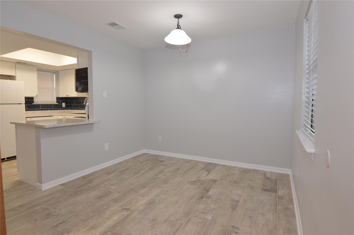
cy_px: 118
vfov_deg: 63.1
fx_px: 192
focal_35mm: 20
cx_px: 177
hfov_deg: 85.5
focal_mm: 13
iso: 400
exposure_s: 1/80
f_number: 4.5
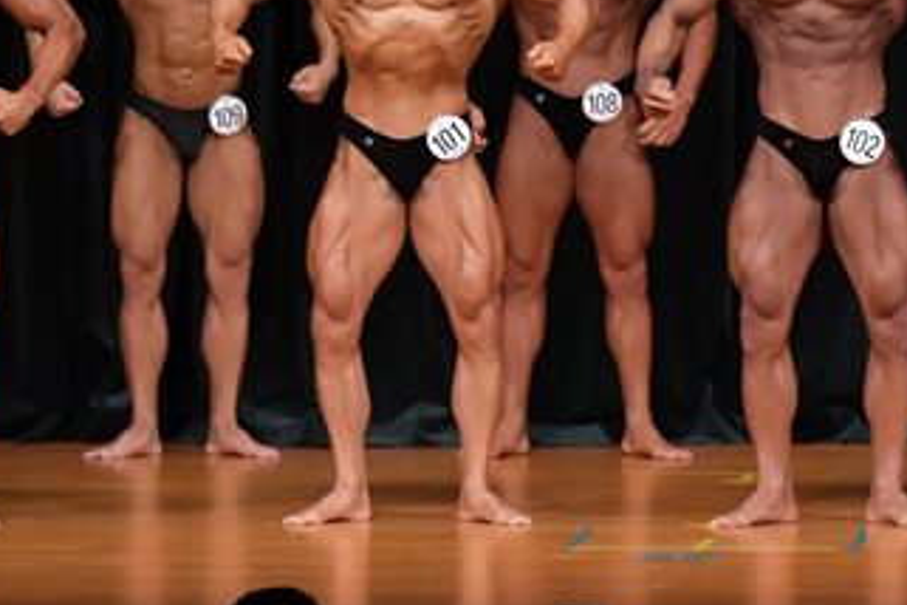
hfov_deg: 4.9
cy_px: 187
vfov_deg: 3.3
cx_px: 654
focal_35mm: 420
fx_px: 10581
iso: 4000
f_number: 5.6
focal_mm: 116
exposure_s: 1/400
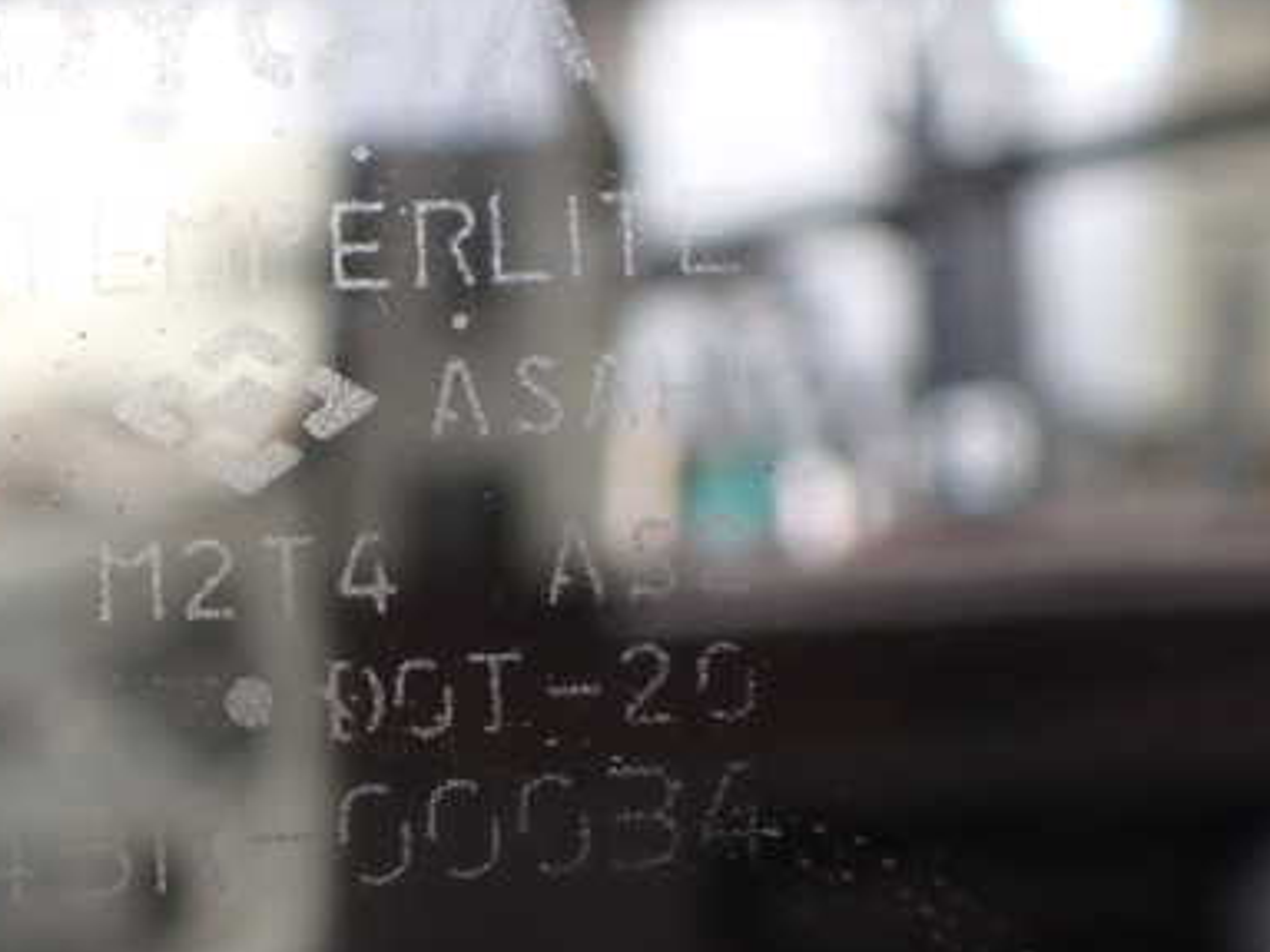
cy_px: 650
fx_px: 1724
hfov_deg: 39.3
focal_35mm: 47
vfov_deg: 30.6
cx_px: 312
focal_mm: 5.4
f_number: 2.3
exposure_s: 1/125
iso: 125
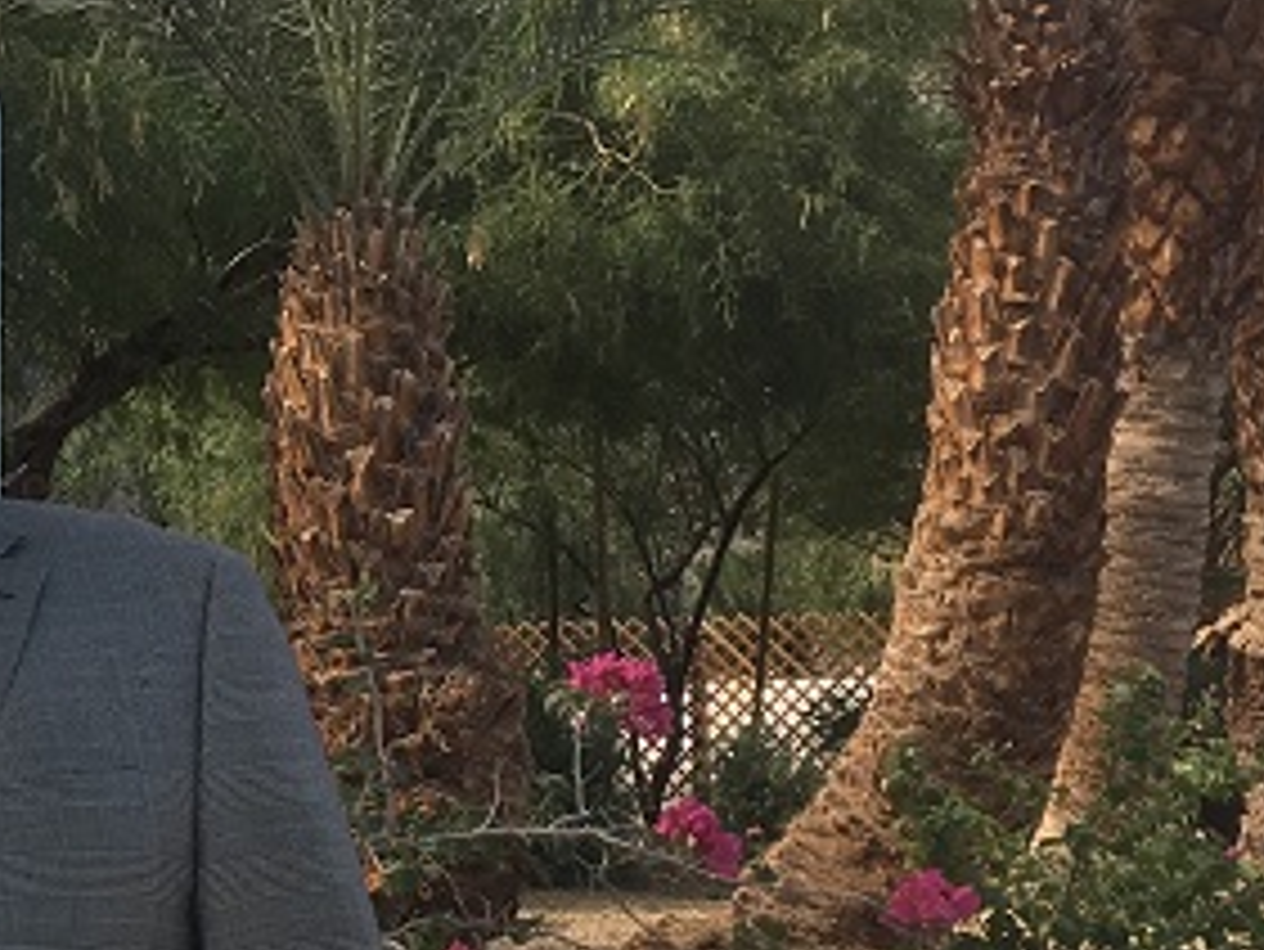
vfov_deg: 14.9
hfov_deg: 18.3
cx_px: -432
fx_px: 3617
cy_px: 374
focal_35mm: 99
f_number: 2.2
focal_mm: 4.15
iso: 25
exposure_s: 1/553
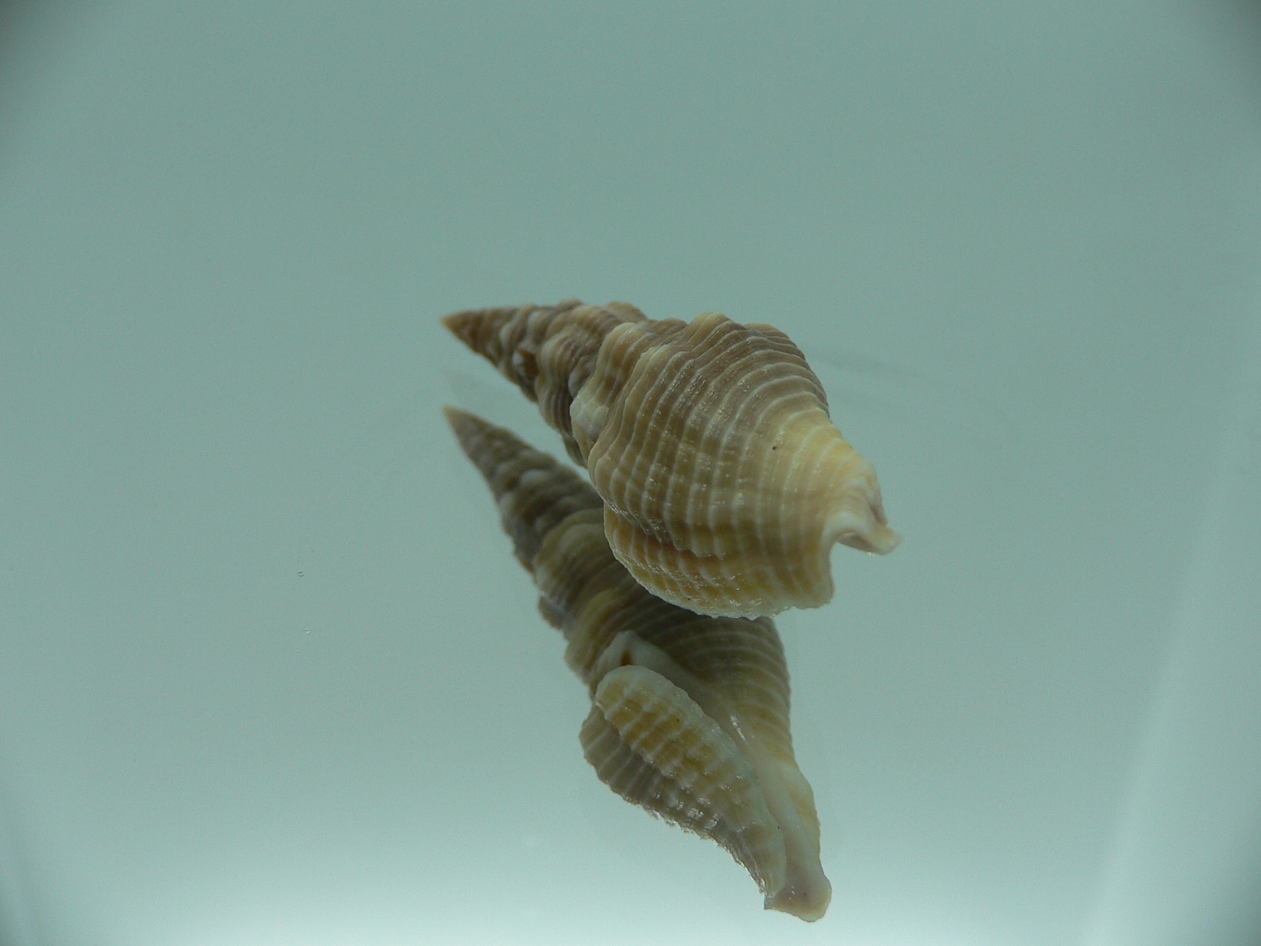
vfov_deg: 40.7
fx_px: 1275
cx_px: 630
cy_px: 473
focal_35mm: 35
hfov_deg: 52.6
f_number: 2.8
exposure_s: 1/80
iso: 80
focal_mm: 4.6
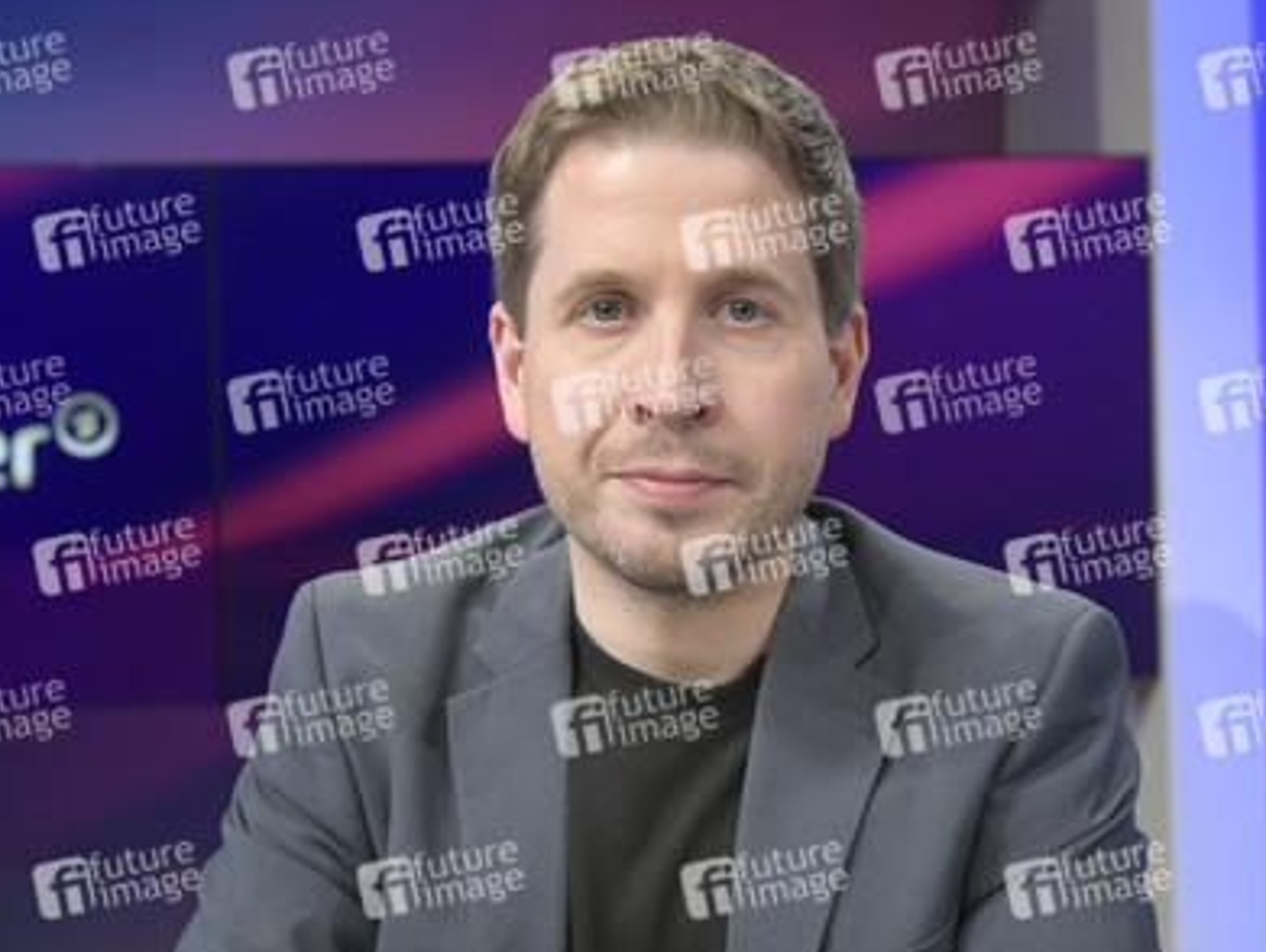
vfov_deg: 23.7
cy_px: 476
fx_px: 2270
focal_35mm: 62
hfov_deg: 31.2
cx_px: 678
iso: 2000
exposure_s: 1/200
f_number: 6.3
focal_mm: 56
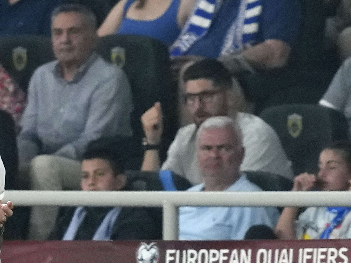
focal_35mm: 1920
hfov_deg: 1.0
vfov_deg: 0.8
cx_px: -56
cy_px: 93
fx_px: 19468
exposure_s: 1/1000
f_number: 3.2
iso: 1600
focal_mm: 400
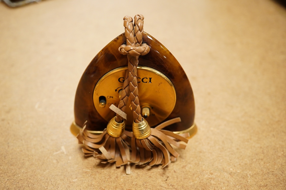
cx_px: 143
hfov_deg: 43.6
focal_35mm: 45
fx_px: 357
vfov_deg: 29.9
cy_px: 95
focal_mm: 30
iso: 2500
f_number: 7.1
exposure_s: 1/200
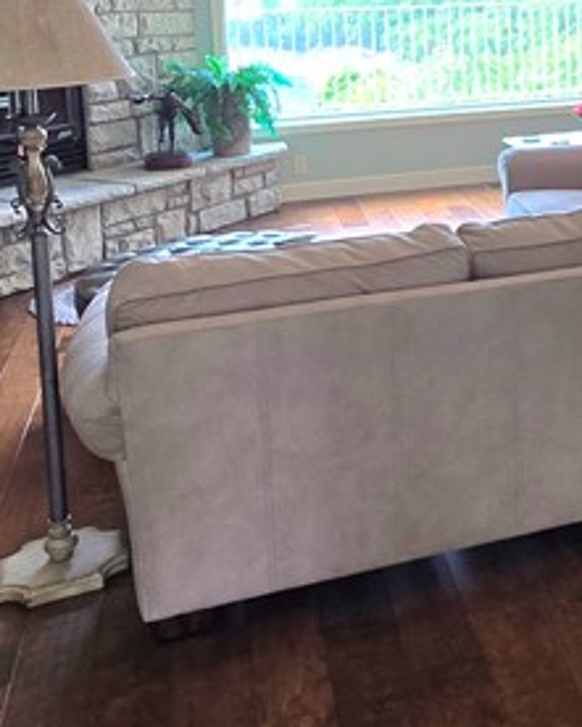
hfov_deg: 27.8
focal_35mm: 47
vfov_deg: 36.8
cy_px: 61
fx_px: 1011
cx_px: 711
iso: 80
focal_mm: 2.2
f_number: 2.2
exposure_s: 1/60.2
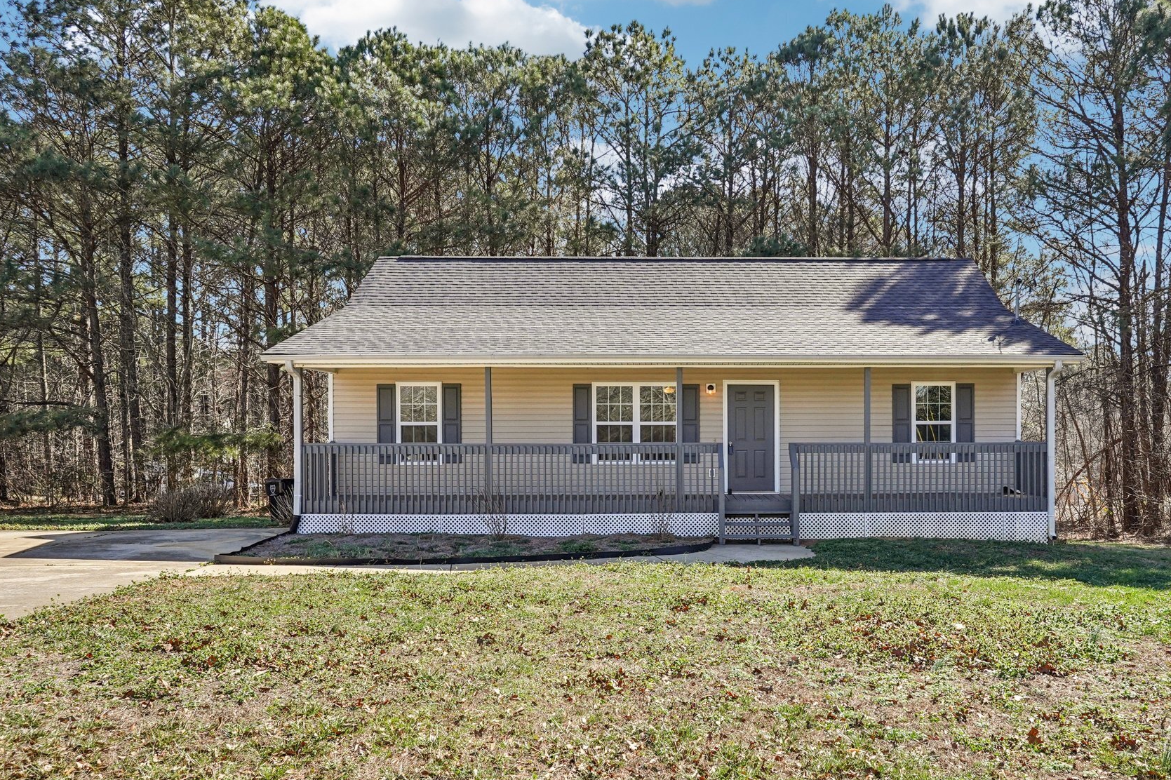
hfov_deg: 66.8
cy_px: 435
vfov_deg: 47.8
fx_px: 878
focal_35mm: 27
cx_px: 700
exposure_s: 1/800
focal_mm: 22
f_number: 8
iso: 800
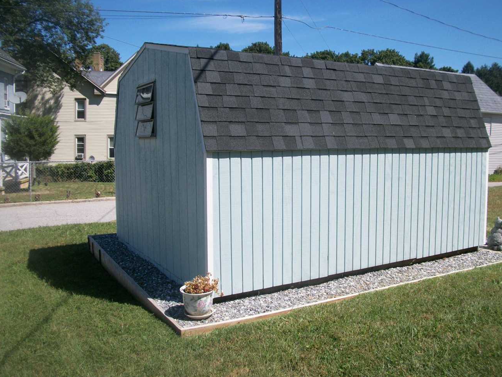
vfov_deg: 42.9
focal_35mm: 33
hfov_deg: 55.3
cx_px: 257
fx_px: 479
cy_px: 184
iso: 80
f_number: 8.8
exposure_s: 1/200
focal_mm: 5.7
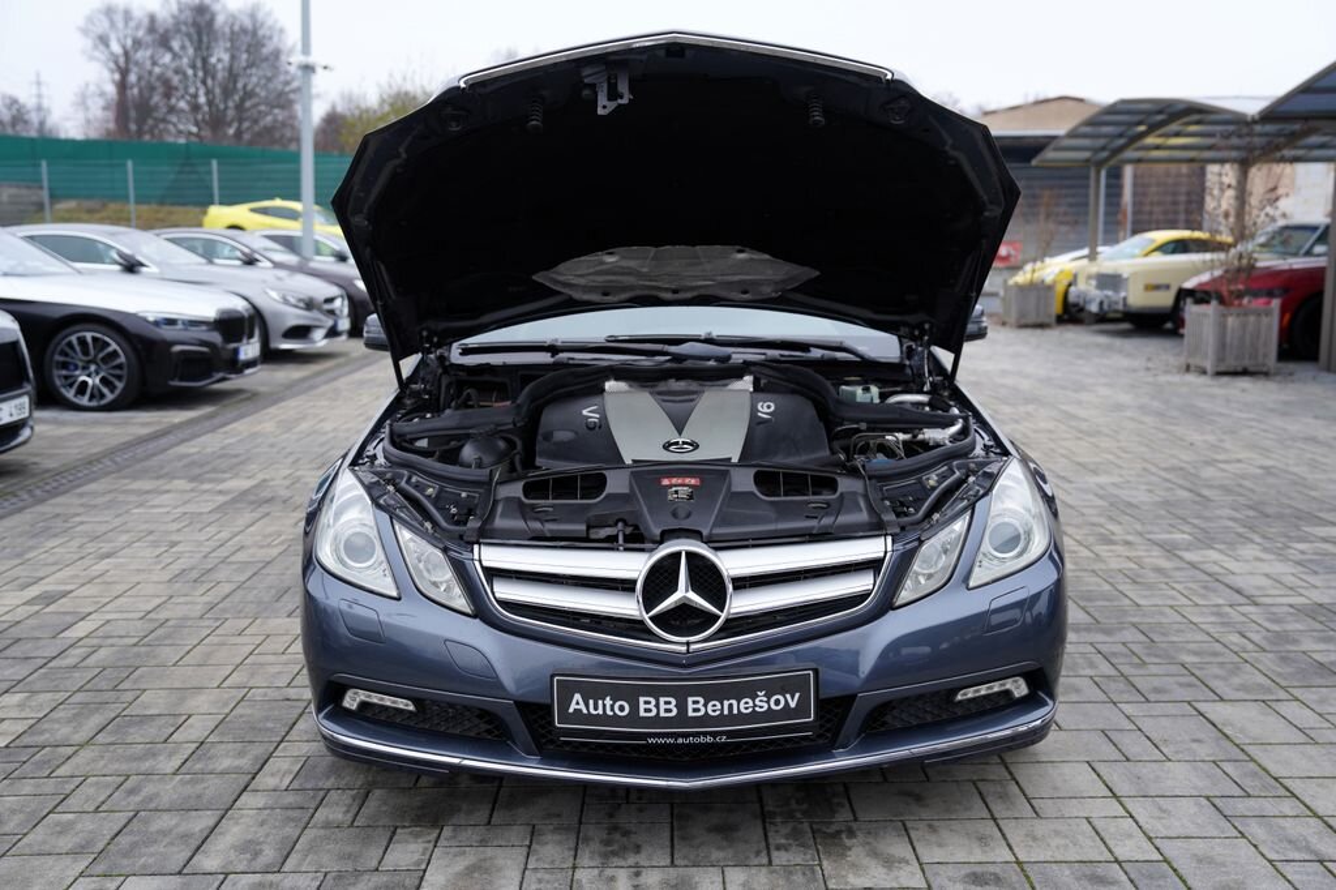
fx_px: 1261
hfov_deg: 55.8
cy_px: 445
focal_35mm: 34
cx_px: 668
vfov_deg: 38.9
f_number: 3.2
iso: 100
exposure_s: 1/50
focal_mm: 34
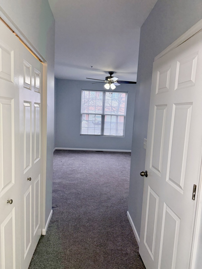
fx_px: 187
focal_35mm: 24
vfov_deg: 71.6
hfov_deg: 56.8
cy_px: 134
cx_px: 101
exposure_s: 1/120
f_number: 1.78
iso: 200
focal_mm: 6.76
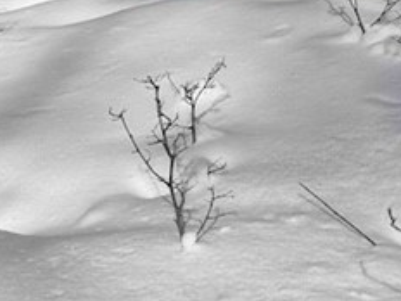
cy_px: -237
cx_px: 712
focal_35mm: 106
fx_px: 1228
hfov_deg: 15.9
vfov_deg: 12.7
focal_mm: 6.76
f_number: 1.78
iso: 80
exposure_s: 1/10309
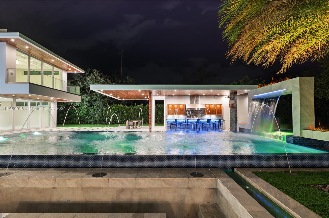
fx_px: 160
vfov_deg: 68.8
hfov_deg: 91.7
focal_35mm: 18
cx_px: 164
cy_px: 109
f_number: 5
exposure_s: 1.3
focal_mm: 17.5
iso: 400
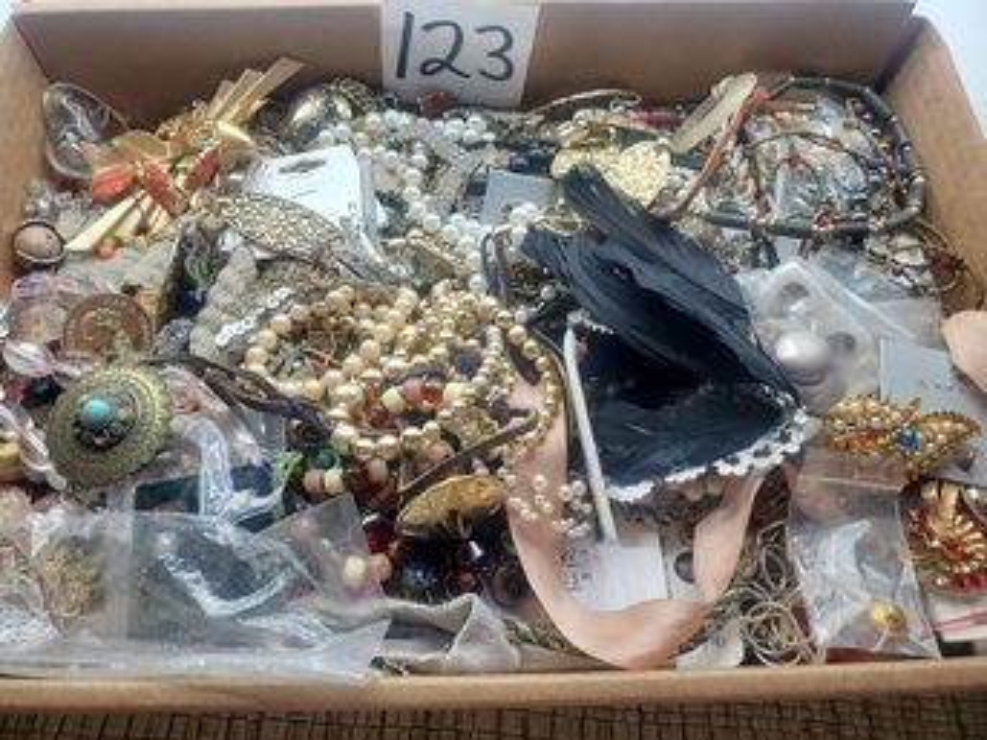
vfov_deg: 53.0
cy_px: 370
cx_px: 494
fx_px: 741
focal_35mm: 26
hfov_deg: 67.3
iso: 50
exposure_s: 1/170
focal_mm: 4.3
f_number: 2.4
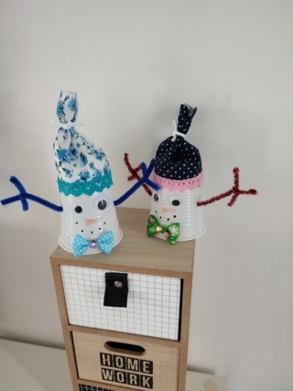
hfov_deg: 54.9
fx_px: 282
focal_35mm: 25
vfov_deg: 69.4
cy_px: 196
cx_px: 146
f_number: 1.9
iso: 725
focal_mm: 6.04
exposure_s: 1/33
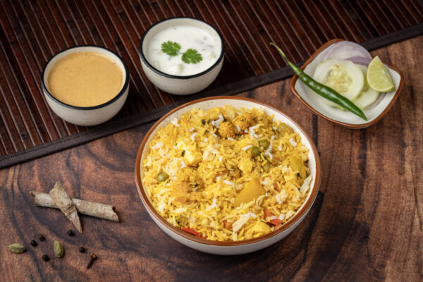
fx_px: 1057
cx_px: 212
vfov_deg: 15.2
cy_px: 141
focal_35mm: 90
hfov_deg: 22.6
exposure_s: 1/200
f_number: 11
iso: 64
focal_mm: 90
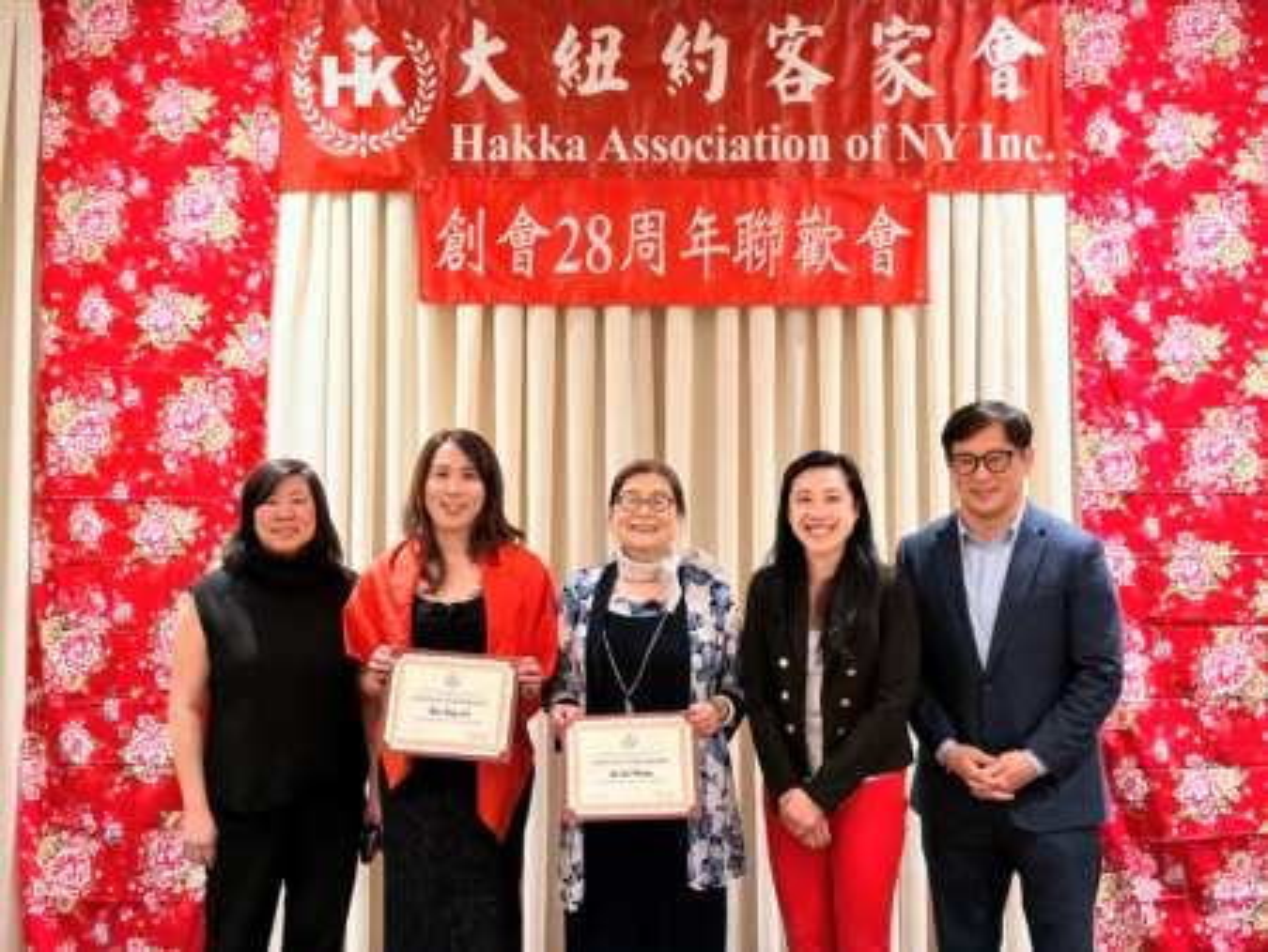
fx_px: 1759
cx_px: 634
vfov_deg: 30.3
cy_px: 476
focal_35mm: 48
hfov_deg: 39.6
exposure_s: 1/120
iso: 400
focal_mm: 6.76
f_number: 1.78
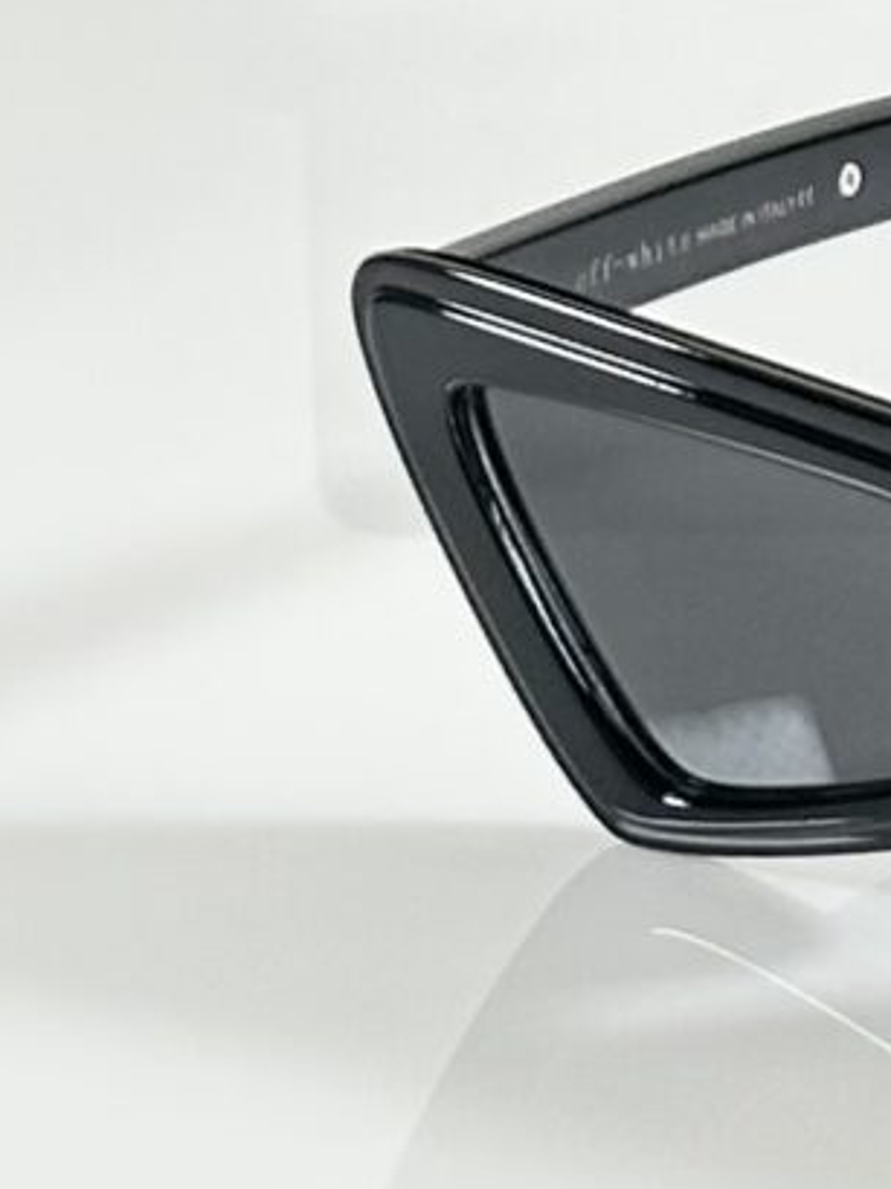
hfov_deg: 4.9
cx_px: 1361
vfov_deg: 6.4
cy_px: -1470
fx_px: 10307
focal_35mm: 300
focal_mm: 6.86
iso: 80
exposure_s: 1/85
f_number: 1.78
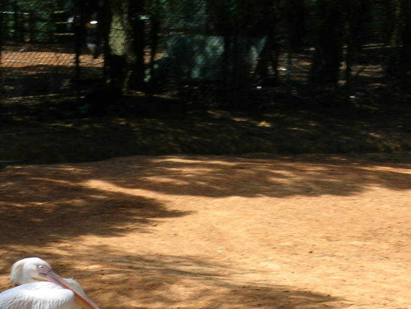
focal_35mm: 189
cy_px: 303
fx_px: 2244
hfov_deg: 10.5
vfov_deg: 7.8
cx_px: 153
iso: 50
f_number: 7.9
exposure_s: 1/61
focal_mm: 15.7
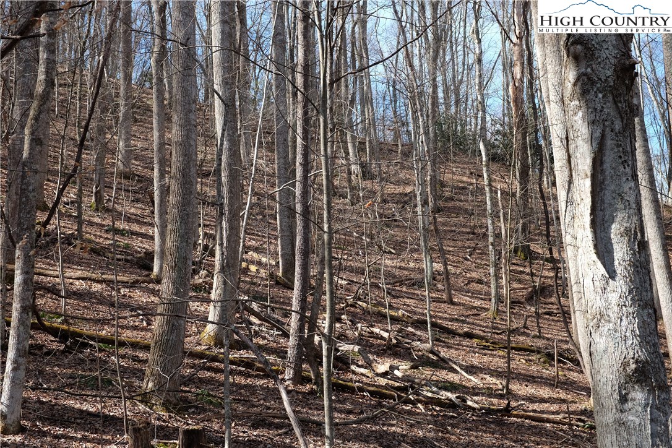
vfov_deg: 28.1
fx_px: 896
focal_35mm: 48
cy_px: 224
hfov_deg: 41.1
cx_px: 336
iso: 200
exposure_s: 1/160
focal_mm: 32
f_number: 5.6
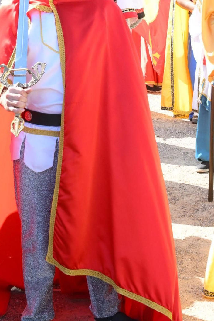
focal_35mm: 109
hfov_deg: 12.5
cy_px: 54
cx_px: 173
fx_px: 972
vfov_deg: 18.5
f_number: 8
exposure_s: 1/500
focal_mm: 32
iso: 800
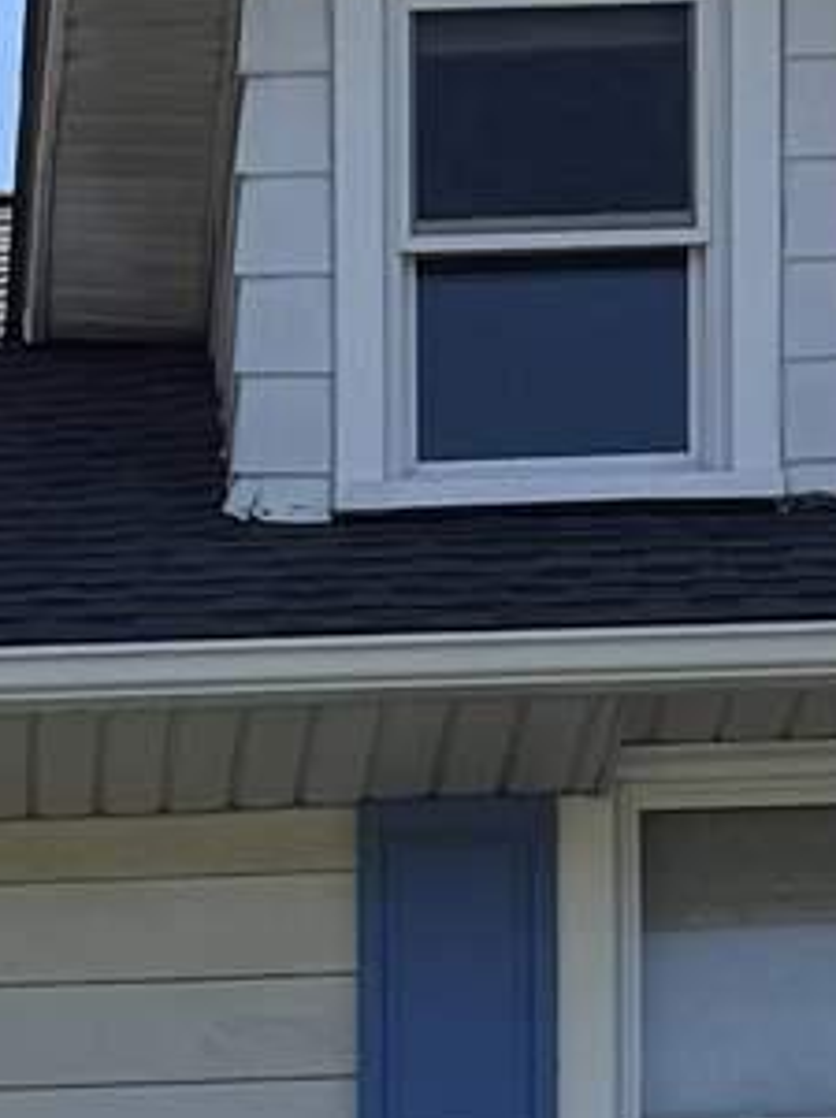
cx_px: -360
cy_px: 3161
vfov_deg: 9.0
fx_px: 5938
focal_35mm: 184
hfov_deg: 7.9
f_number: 1.78
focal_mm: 6.76
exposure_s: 1/3759
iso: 80
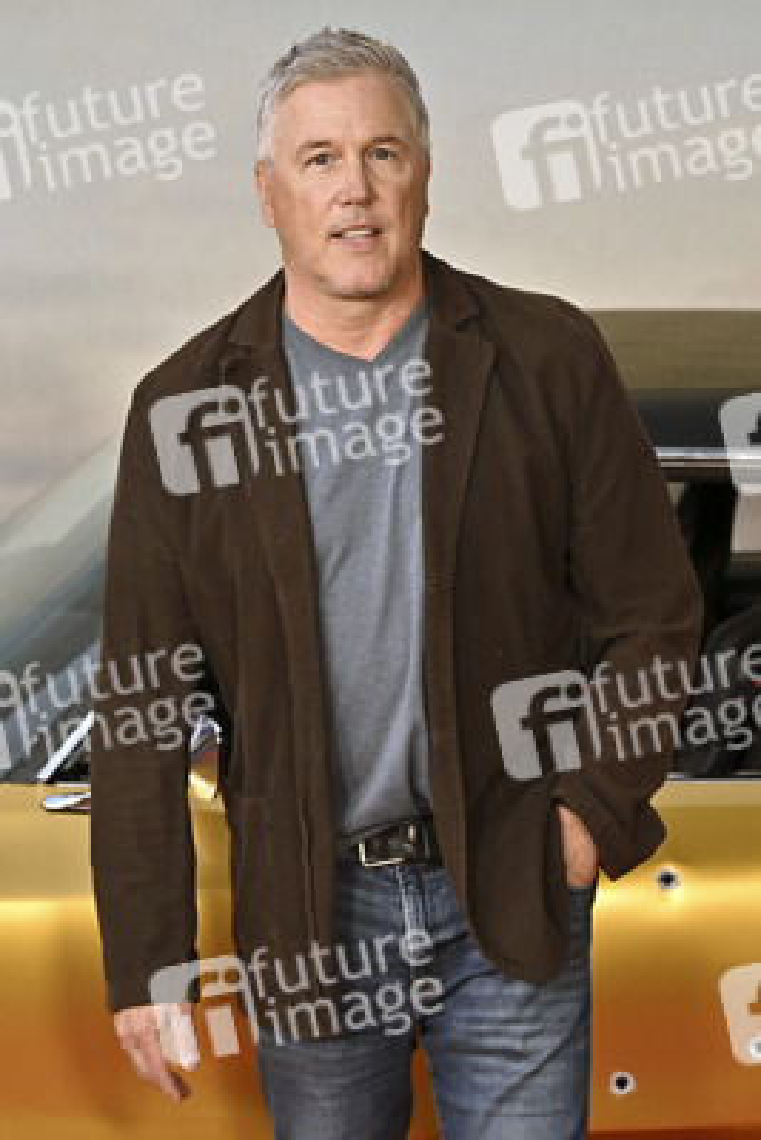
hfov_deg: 17.3
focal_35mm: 79
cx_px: 380
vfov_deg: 25.7
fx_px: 2503
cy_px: 570
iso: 3200
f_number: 4.5
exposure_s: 1/320
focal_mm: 79
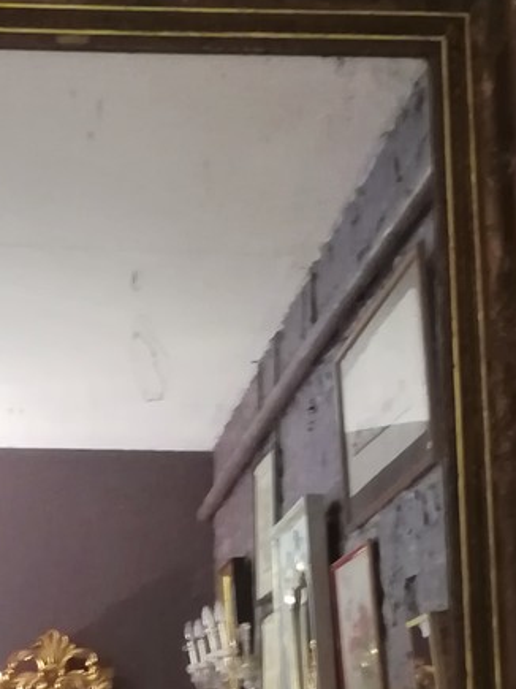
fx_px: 1611
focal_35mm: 81
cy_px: 448
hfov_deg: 18.1
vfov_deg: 24.0
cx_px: 146
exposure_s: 1/20
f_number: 2.2
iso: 500
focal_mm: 3.83
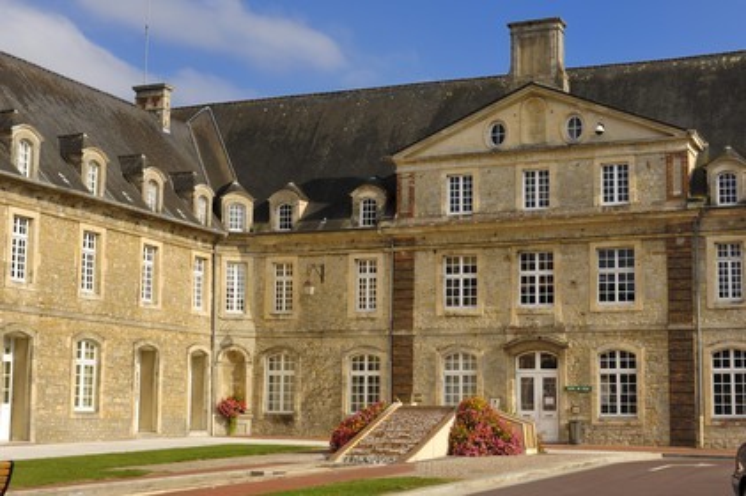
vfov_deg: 22.6
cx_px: 373
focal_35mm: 60
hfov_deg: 33.4
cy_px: 248
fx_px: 1242
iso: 100
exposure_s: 1/160
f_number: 11
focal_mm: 40
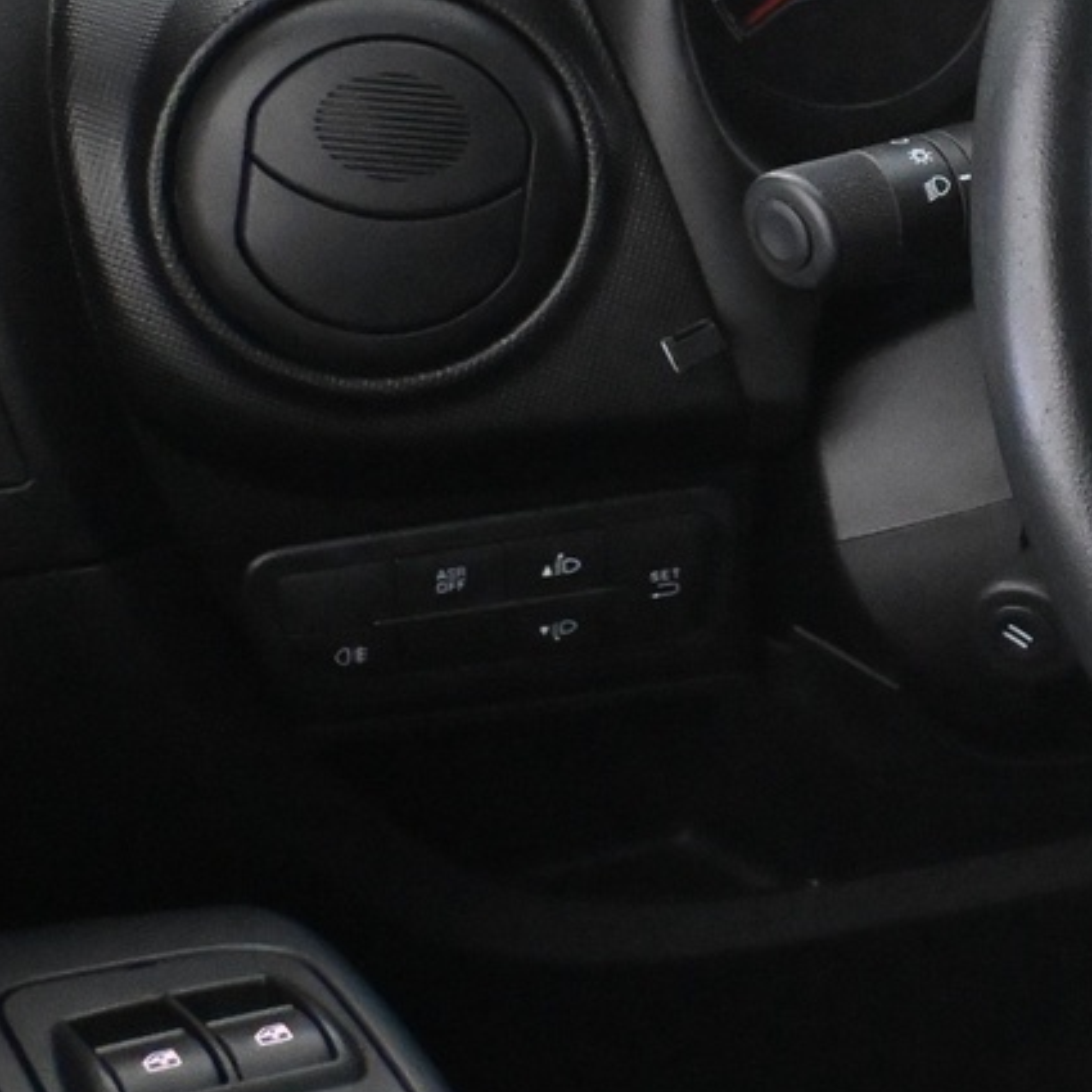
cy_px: 170
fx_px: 3906
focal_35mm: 109
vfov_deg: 15.8
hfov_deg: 14.6
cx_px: 1747
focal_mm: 22.5
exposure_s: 1/60
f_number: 4
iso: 7200
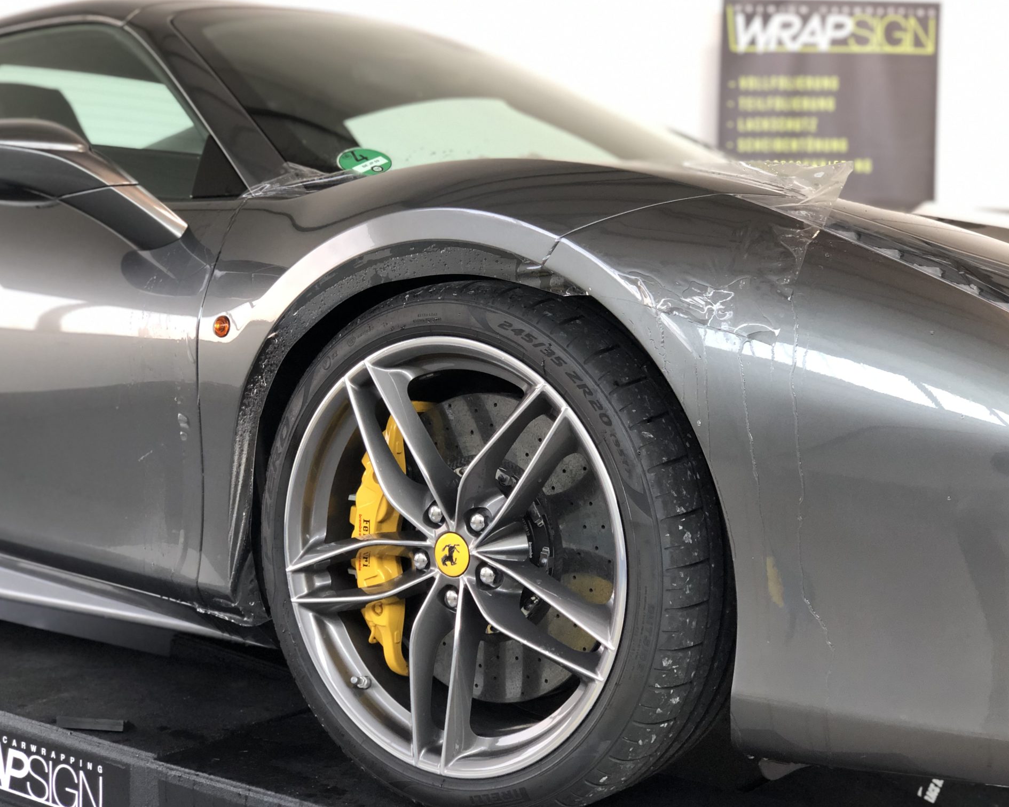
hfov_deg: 34.1
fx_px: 1642
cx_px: 495
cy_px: 399
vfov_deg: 27.6
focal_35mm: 55
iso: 80
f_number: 2.4
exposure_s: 1/60
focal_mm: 6
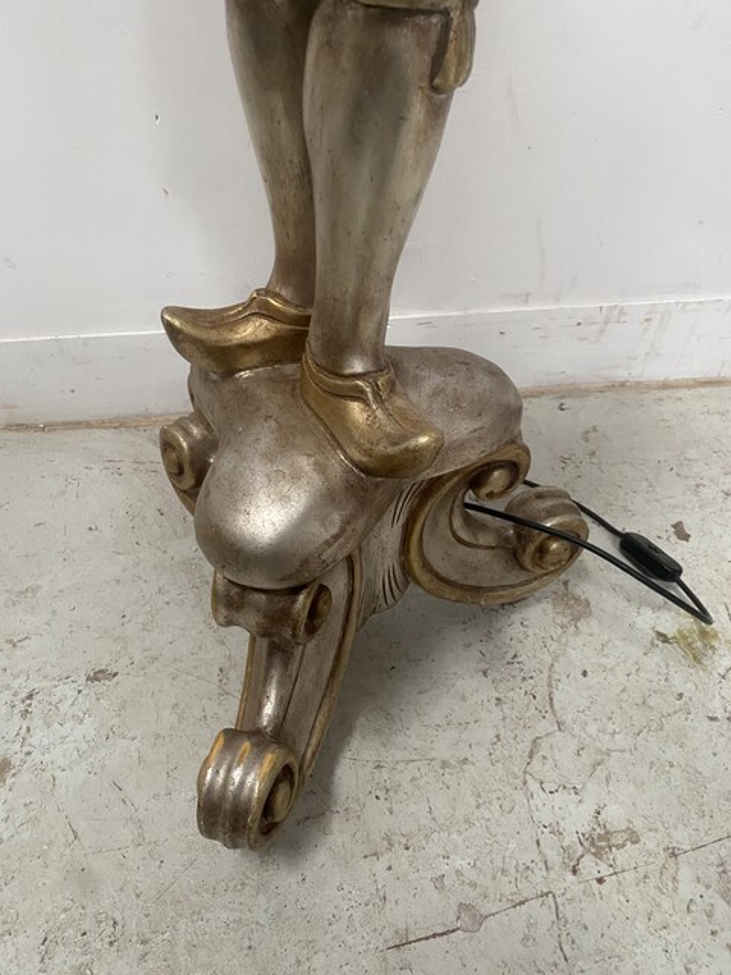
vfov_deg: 67.3
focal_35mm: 26
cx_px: 366
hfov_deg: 53.1
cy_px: 488
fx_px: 732
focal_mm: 4.25
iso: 320
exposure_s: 1/60
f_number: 1.8
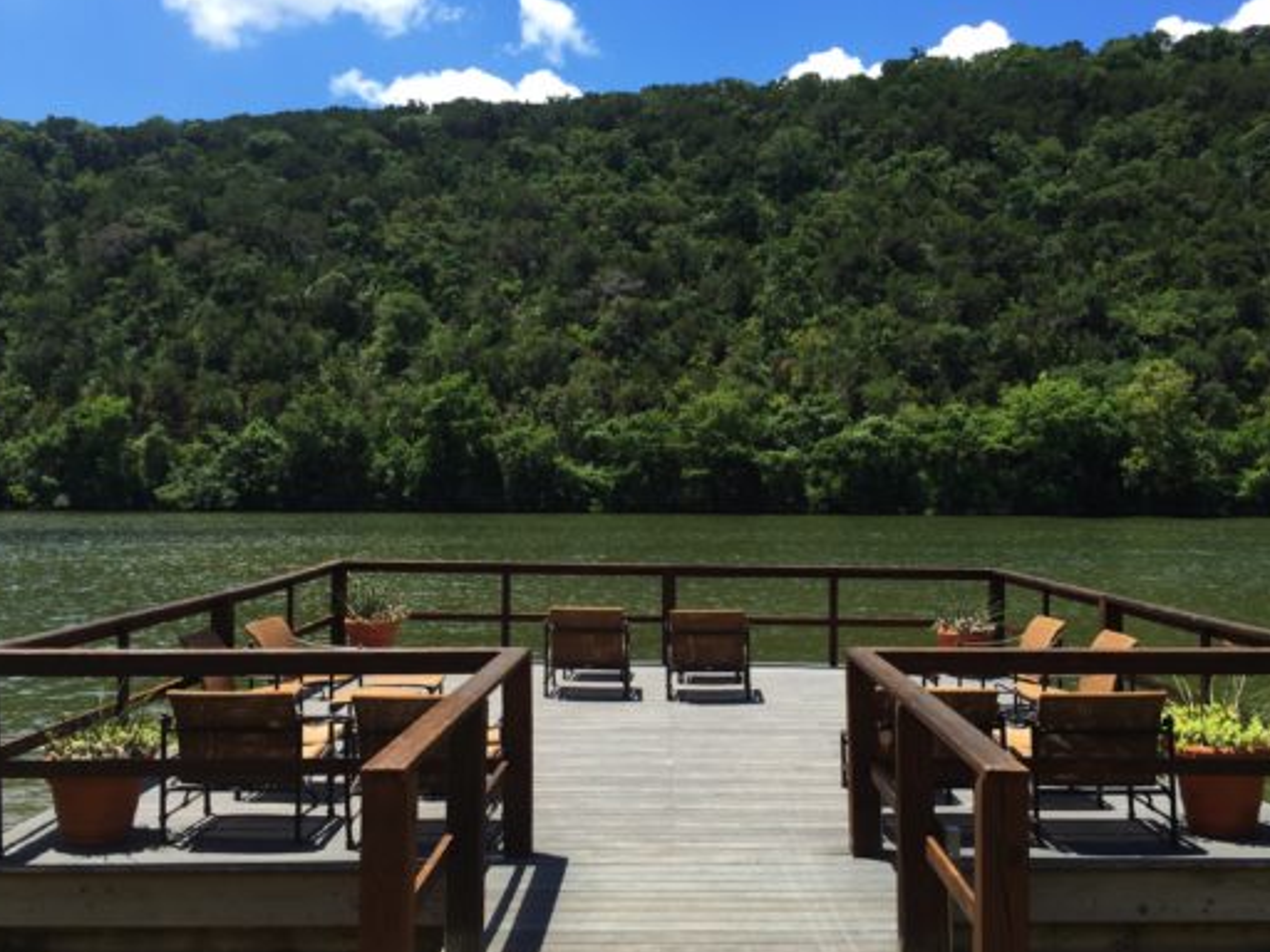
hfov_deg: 53.9
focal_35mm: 34
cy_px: 478
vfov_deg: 41.8
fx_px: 1247
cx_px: 670
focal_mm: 4.15
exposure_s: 1/1364
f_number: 2.2
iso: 32
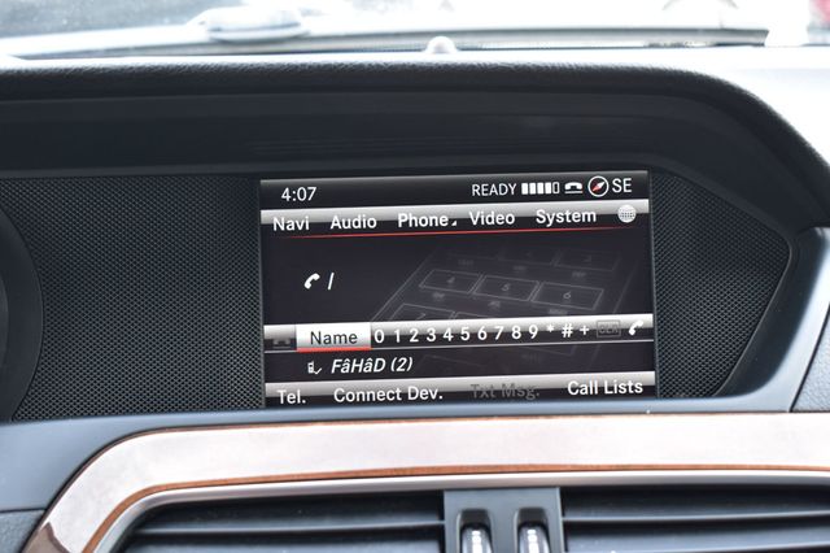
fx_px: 1313
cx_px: 415
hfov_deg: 35.1
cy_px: 276
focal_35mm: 57
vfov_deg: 23.8
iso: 400
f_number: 6.3
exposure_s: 1/20
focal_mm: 38
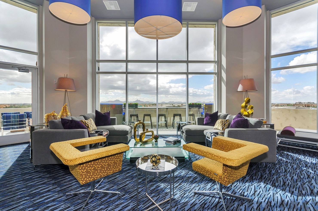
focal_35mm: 15
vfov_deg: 77.1
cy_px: 106
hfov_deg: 100.5
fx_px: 132
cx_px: 159
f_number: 6.3
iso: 100
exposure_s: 1/200
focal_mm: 10
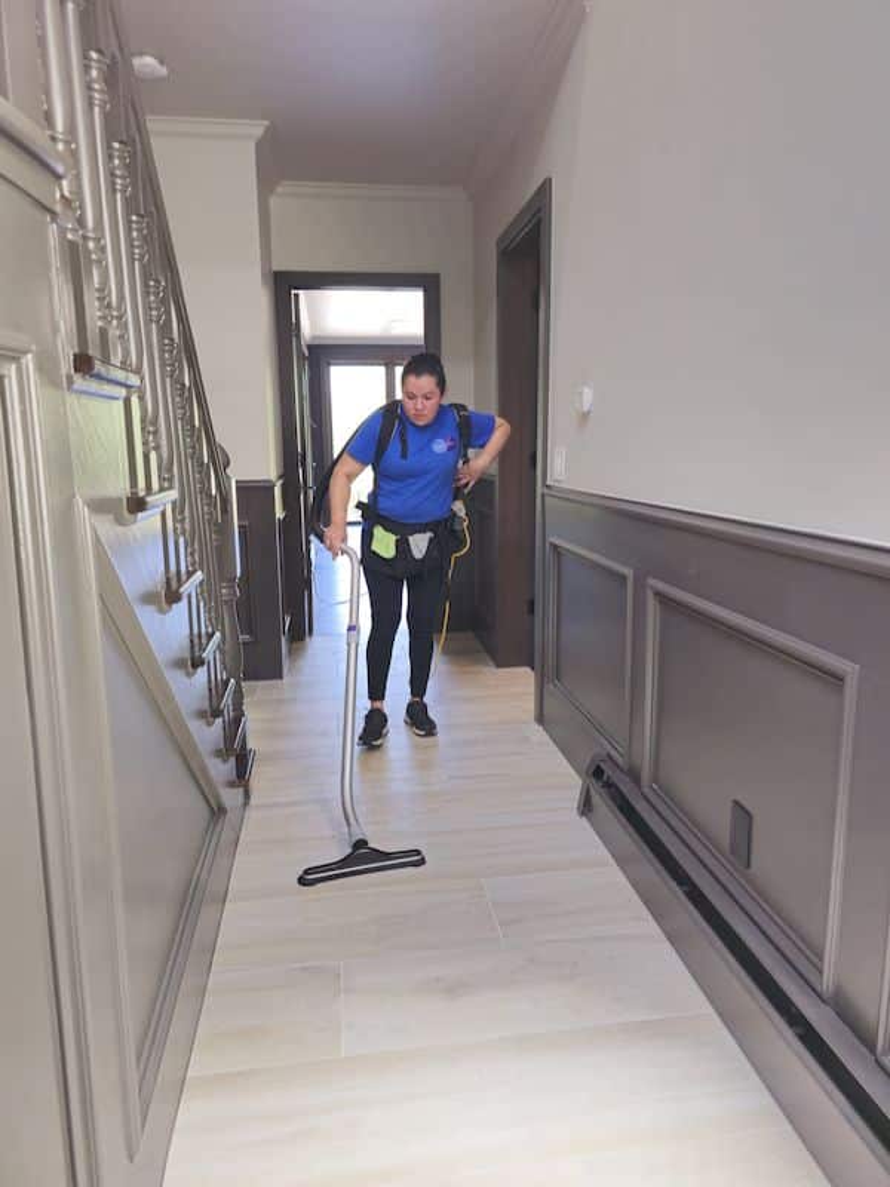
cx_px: 445
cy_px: 594
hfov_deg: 58.9
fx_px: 788
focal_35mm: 23
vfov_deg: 73.9
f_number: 1.7
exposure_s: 1/60
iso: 50
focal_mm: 6.3
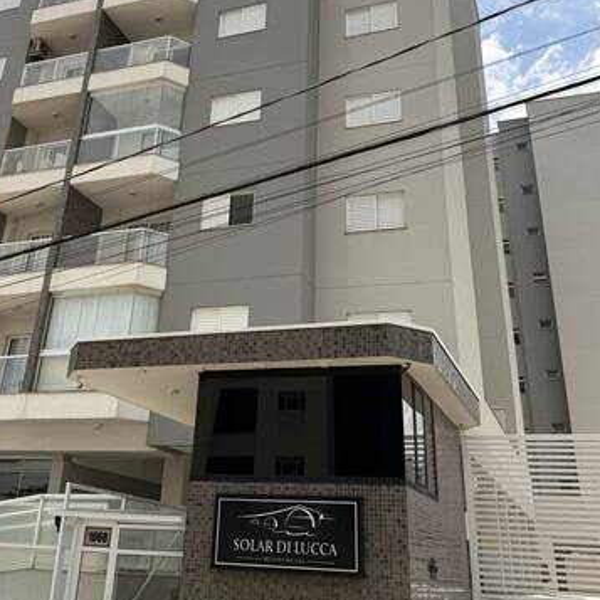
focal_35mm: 38
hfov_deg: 43.7
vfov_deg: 42.6
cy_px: 155
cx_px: 254
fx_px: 745
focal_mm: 6.76
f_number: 1.78
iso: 80
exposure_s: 1/5319
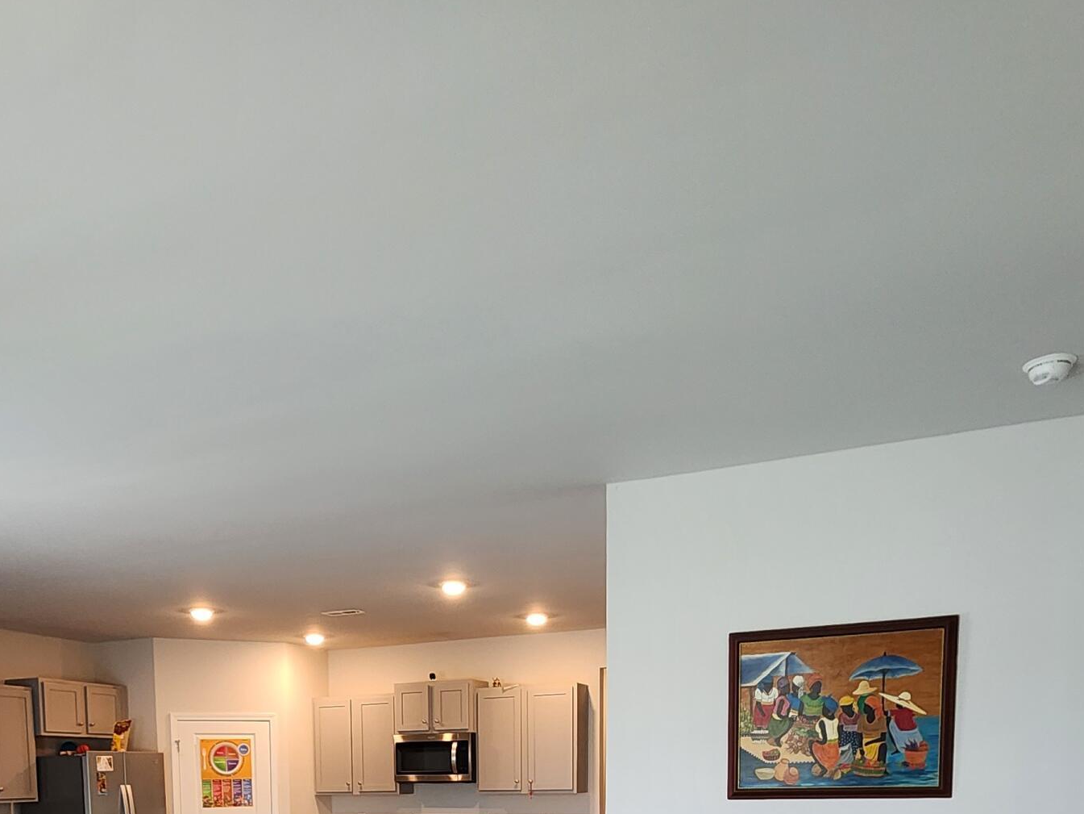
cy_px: 887
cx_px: 432
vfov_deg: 39.7
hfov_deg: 61.1
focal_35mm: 29
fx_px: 908
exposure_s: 1/60
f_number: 2.2
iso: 250
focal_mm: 2.2
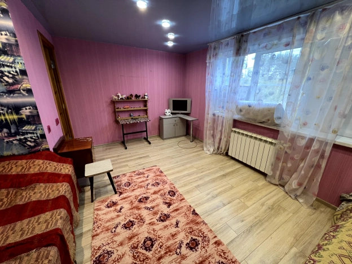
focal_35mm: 13
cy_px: 132
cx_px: 176
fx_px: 132
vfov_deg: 89.9
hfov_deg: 106.2
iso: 125
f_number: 1.8
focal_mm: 1.57
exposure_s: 1/50
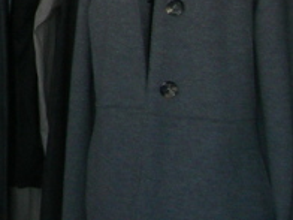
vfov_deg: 6.2
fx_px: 1972
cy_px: -221
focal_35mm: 233
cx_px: -407
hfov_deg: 7.9
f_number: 2.8
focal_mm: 7.8
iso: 50
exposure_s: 1/30
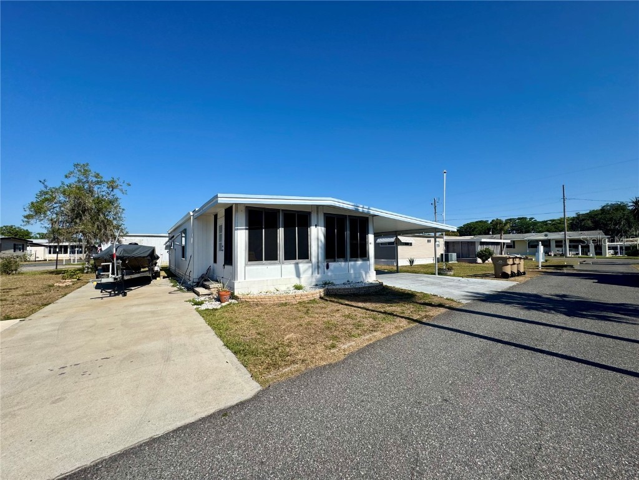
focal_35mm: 14
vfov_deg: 85.7
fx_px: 258
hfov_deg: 102.1
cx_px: 320
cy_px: 240
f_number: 2.2
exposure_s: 1/3390
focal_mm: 2.22
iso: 50
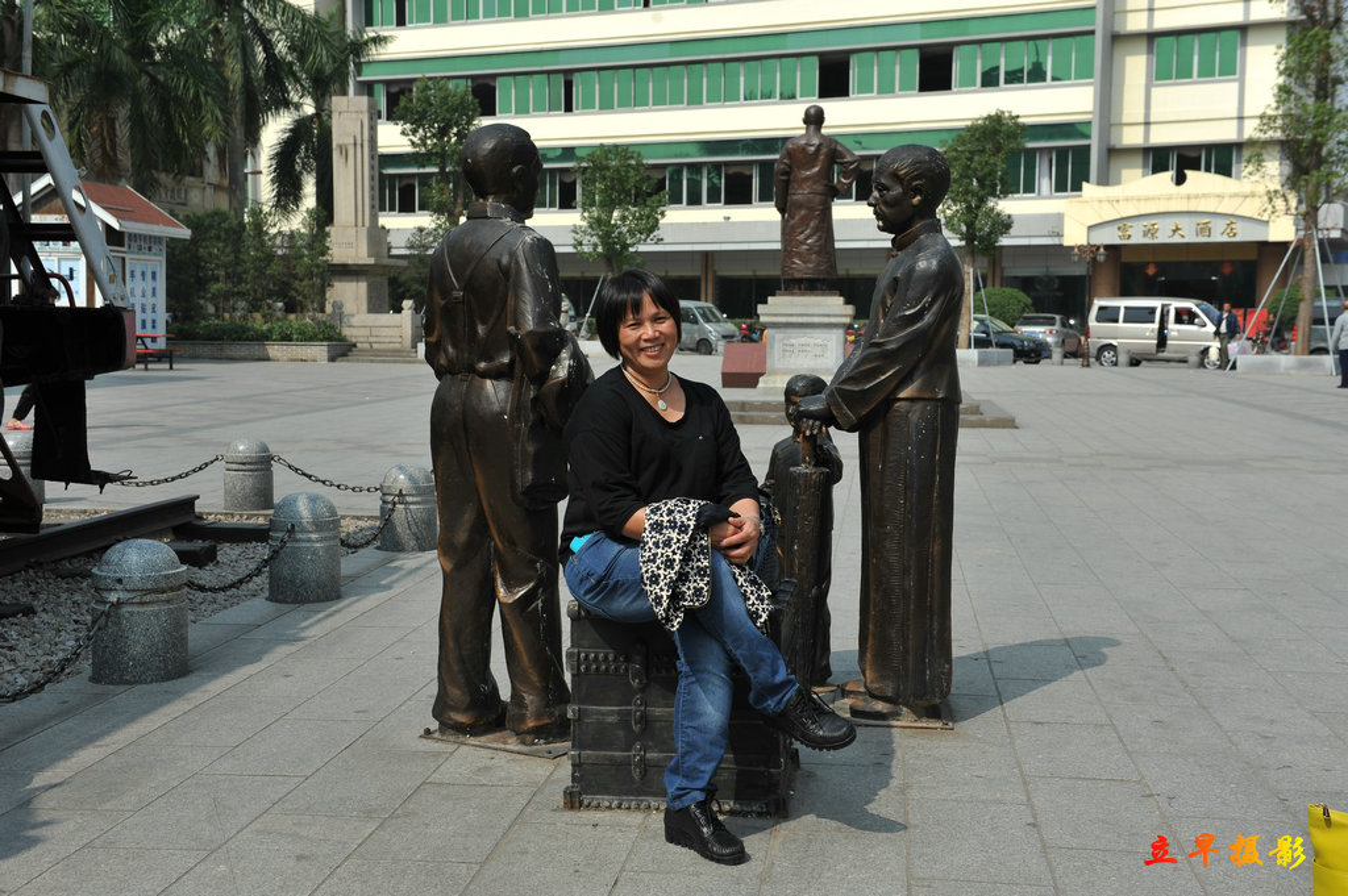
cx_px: 674
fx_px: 1684
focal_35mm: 45
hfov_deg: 43.6
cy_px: 448
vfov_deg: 29.8
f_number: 8
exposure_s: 1/400
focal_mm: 45
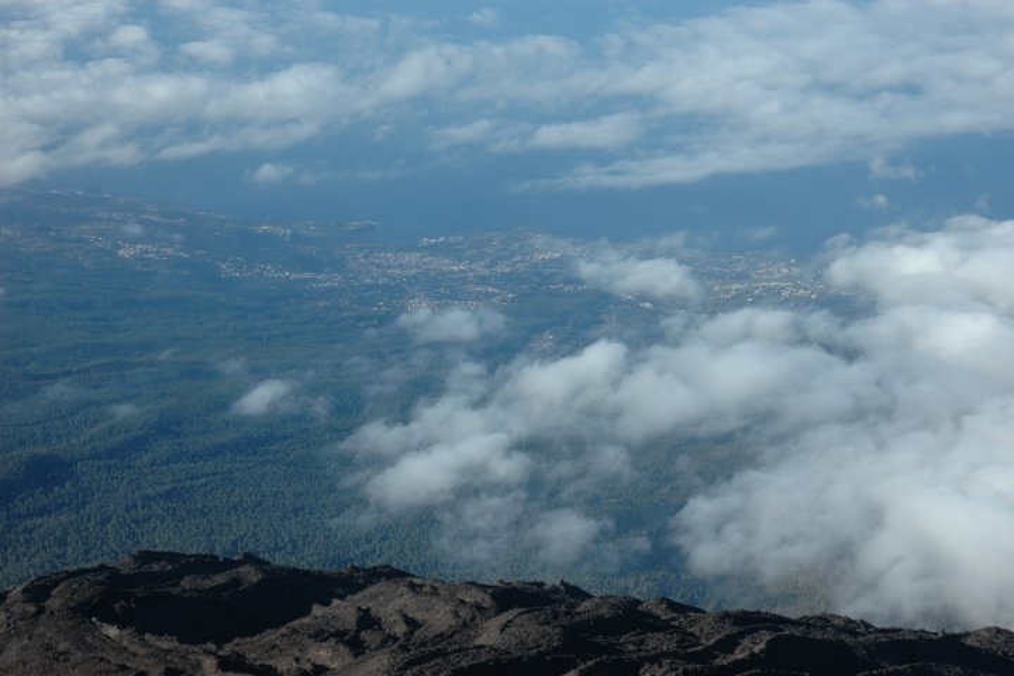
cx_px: 507
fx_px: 1859
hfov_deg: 30.5
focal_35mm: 66
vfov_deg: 20.6
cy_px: 338
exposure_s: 1/400
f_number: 10
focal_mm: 44
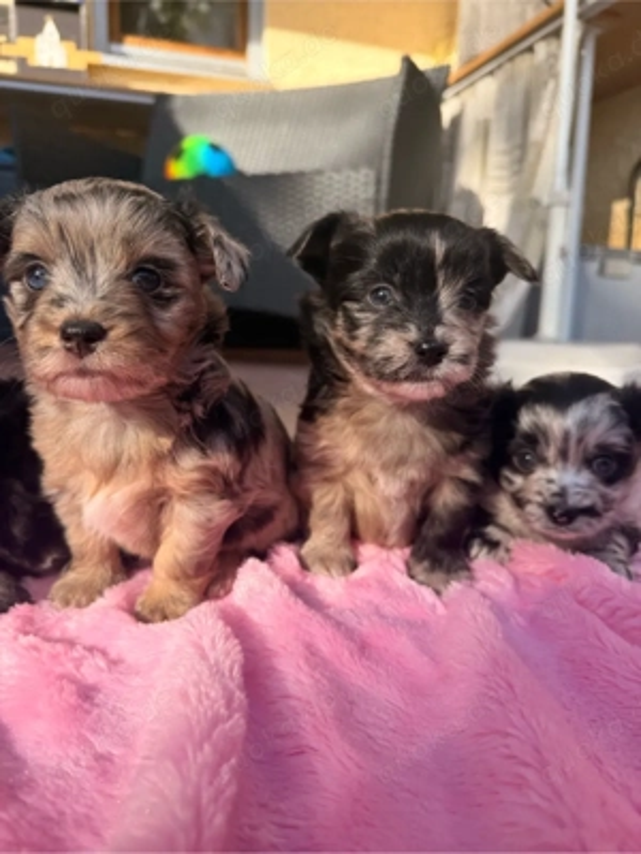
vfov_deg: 71.6
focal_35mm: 24
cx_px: 320
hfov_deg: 56.8
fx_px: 593
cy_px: 427
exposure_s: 1/1855
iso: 100
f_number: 1.78
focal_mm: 6.76
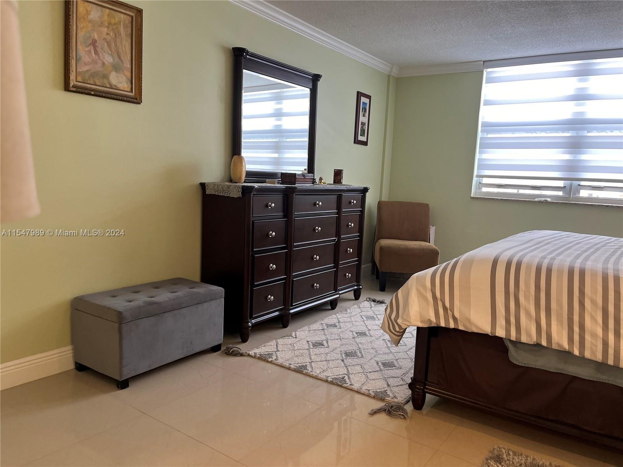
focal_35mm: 26
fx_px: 468
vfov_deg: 53.1
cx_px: 312
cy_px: 234
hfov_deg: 67.3
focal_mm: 5.1
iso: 160
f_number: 1.6
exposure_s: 1/60
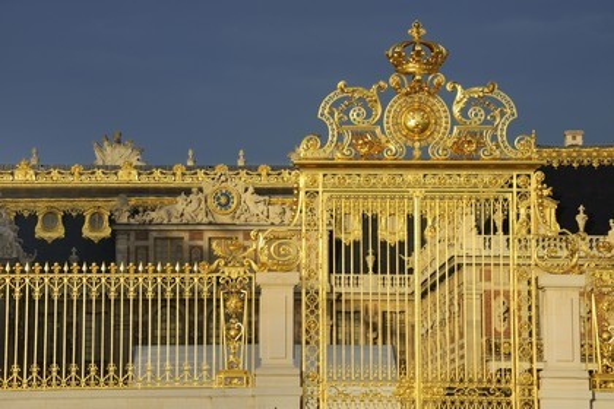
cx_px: 307
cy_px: 204
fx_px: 3411
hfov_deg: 10.3
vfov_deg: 6.9
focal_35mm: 200
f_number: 14
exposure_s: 1/160
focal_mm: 200
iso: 200
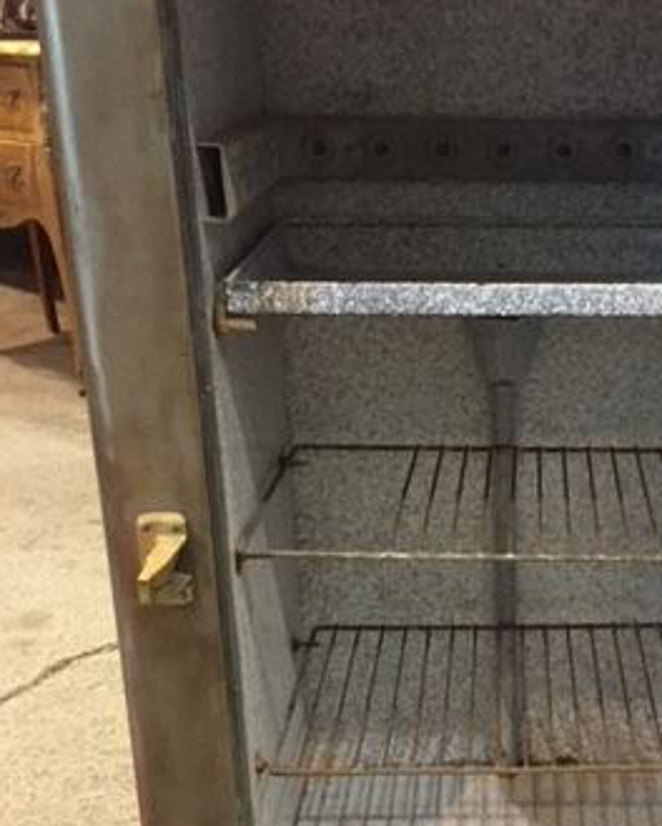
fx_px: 1345
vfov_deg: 33.8
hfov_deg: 26.8
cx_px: 579
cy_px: 557
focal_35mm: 55
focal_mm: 4.15
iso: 250
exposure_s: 1/25
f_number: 2.2
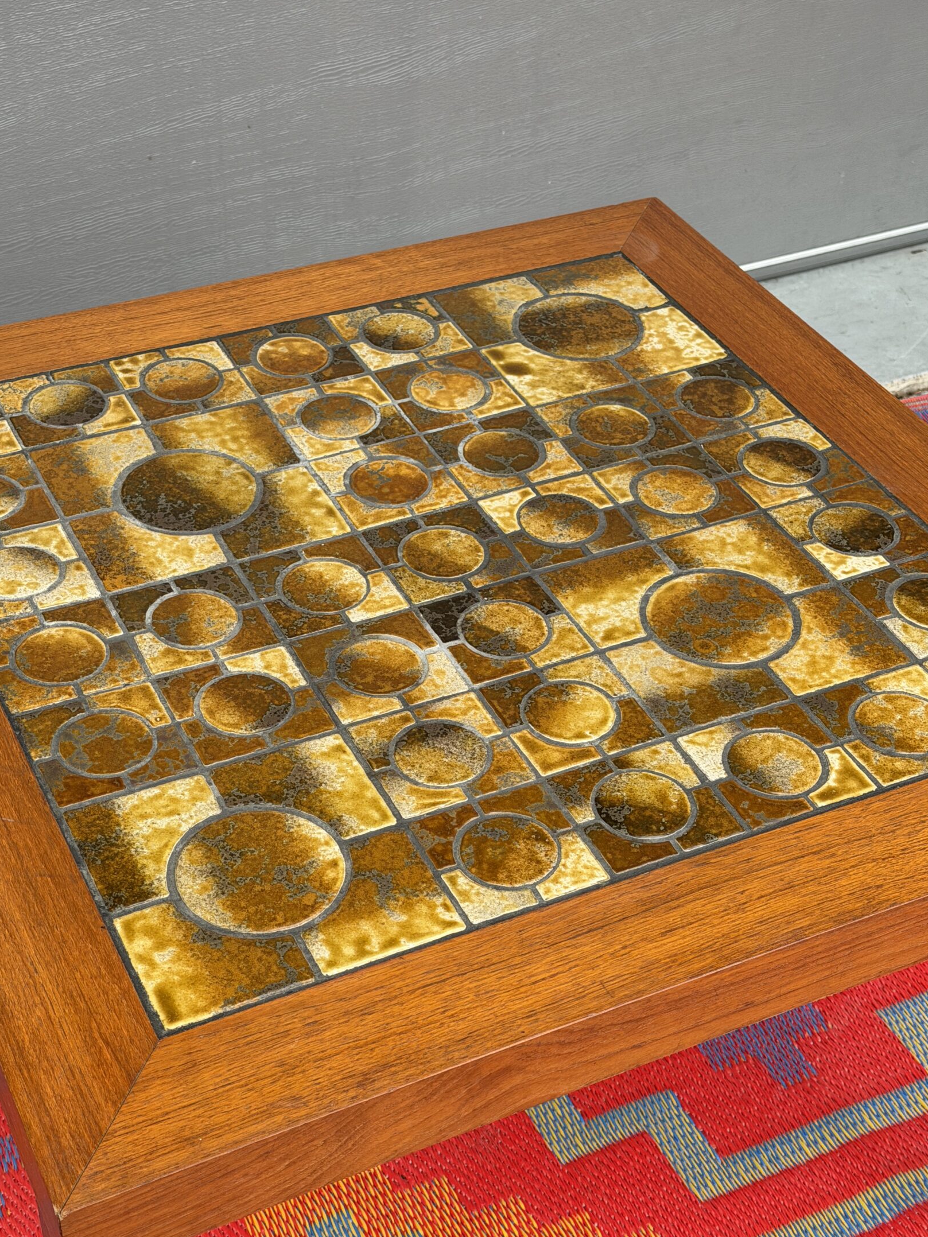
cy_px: 629
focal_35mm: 57
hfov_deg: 25.6
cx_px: 421
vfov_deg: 33.8
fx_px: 2037
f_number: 1.78
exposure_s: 1/394
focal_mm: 6.76
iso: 64
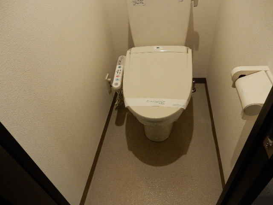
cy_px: 102
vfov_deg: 54.9
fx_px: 197
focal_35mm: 25
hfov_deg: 69.4
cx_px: 136
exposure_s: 1/25
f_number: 3.7
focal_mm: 4.5
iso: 400
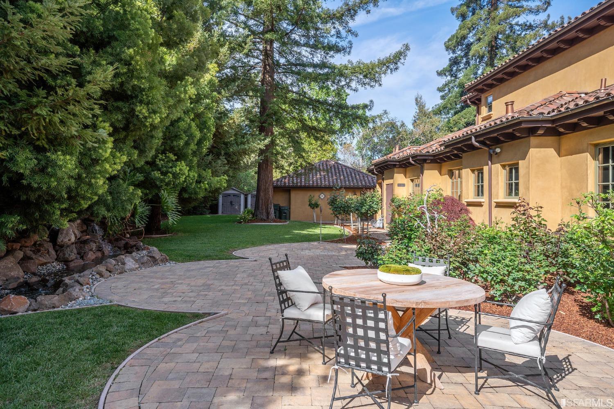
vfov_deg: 50.4
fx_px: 435
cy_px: 204
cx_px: 307
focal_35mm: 26
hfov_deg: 70.5
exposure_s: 1/200
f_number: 8
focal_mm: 25.5
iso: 100
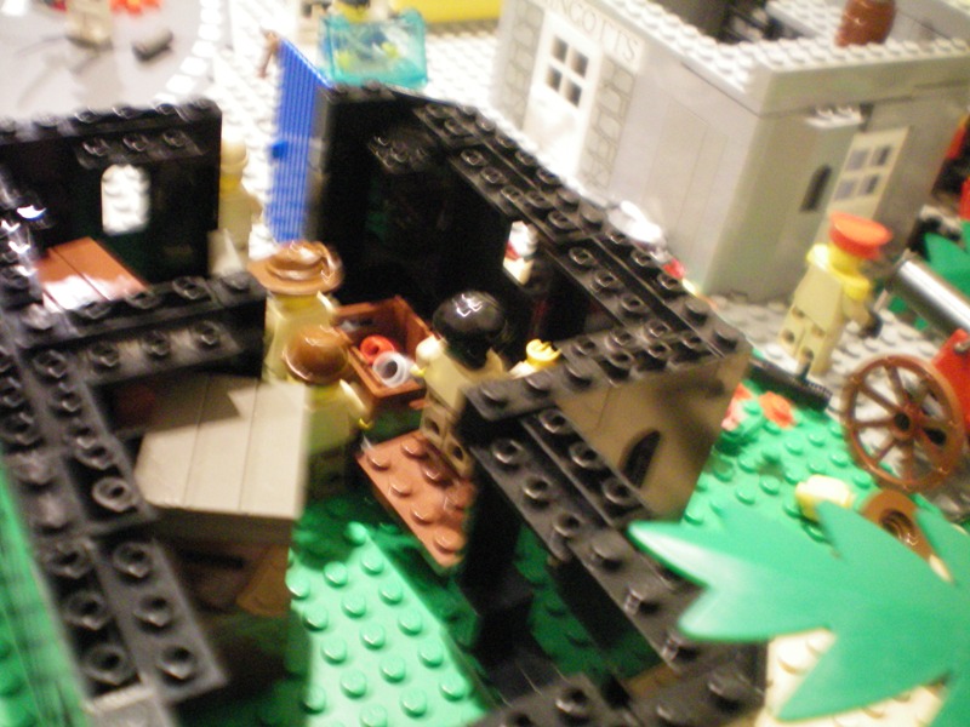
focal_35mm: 38
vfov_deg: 37.7
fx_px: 1065
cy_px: 364
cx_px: 485
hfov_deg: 49.0
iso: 400
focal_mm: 6.3
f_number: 3.1
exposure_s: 1/4
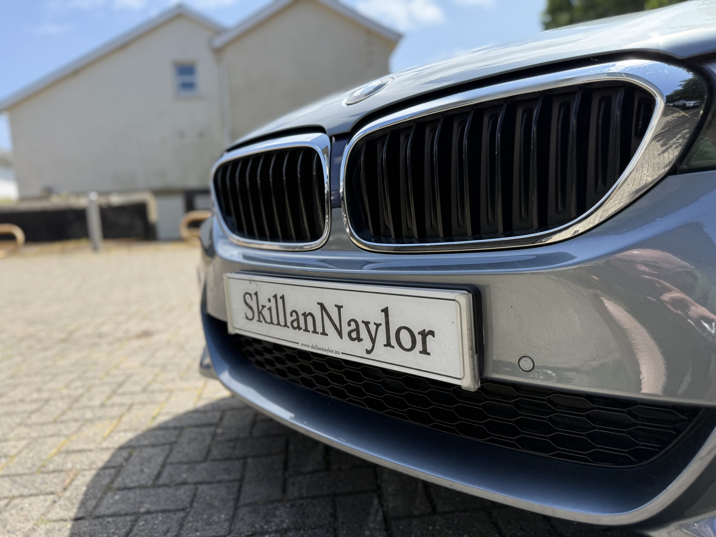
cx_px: 358
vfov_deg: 56.8
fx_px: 496
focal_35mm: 24
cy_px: 268
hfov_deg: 71.6
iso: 100
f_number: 1.78
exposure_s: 1/2907
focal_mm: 6.76
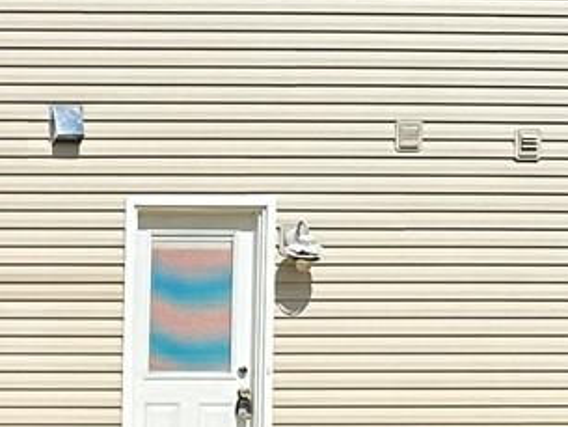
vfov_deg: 9.2
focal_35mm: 161
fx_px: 2643
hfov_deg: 10.9
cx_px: -672
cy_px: 393
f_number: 1.78
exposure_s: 1/7576
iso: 80
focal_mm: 6.86
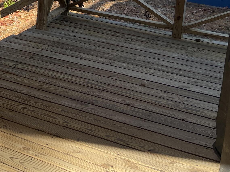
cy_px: -24
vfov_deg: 21.0
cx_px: -47
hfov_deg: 26.2
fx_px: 439
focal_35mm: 66
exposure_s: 1/363
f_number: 1.6
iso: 32
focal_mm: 5.1
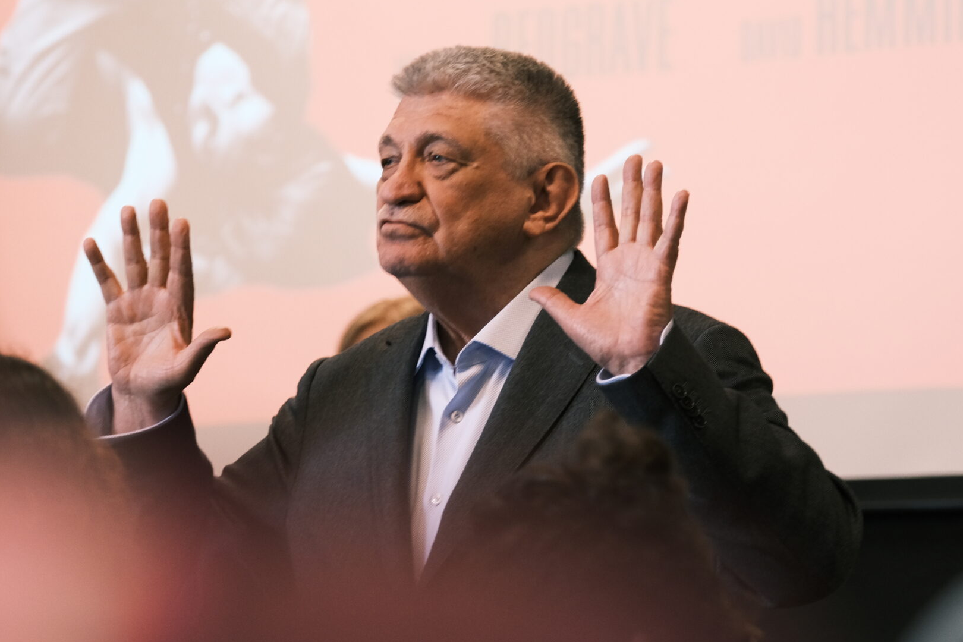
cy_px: 314
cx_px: 456
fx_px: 5537
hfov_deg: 9.9
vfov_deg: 6.6
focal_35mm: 207
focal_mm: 87.1
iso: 1000
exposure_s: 1/60
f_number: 2.8
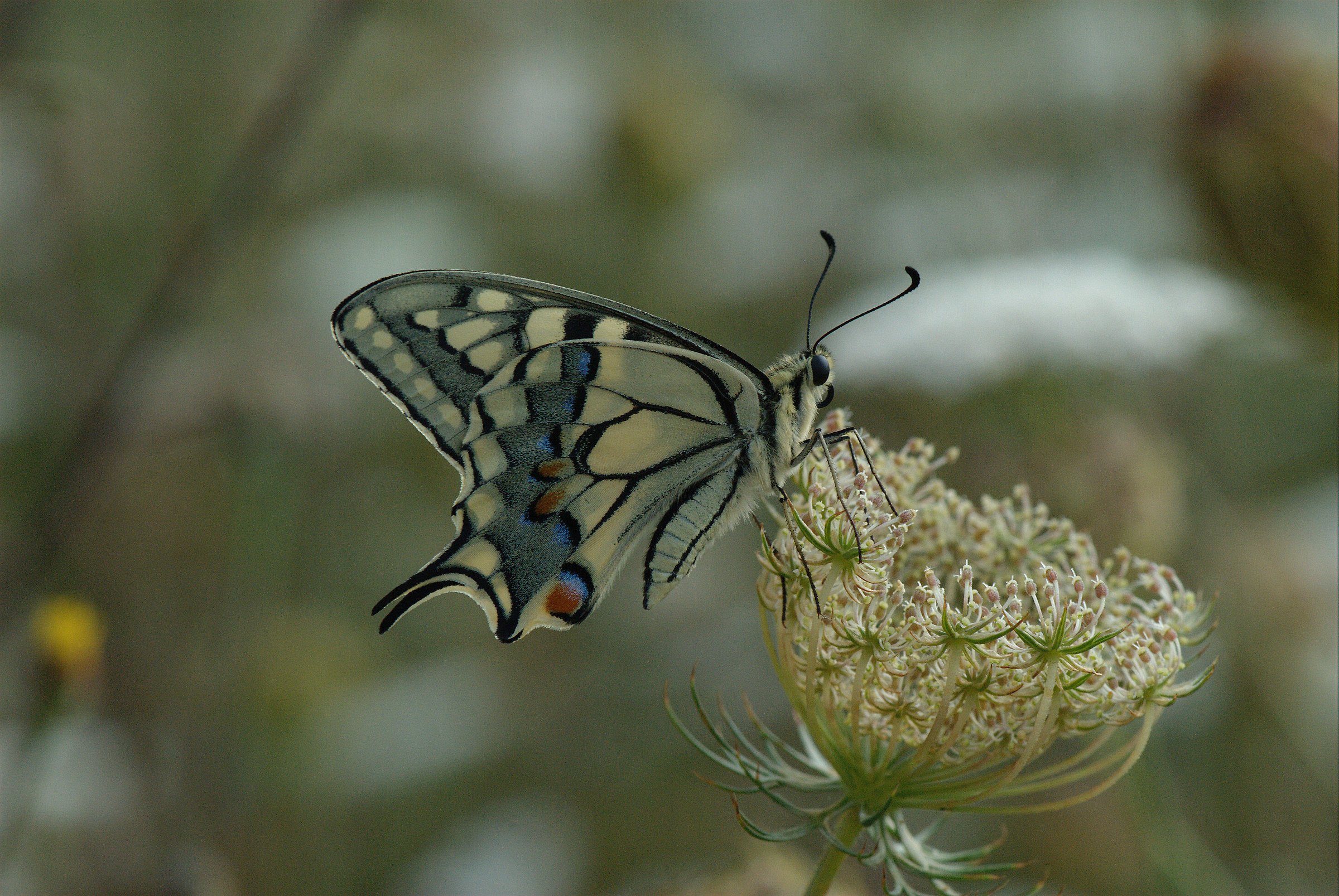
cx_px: 670
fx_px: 5866
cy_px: 448
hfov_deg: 13.0
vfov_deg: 8.7
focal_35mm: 158
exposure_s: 1/400
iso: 640
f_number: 11
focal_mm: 105
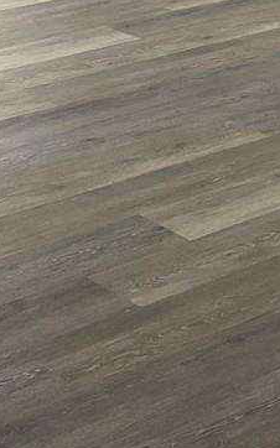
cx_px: 213
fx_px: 1662
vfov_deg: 14.6
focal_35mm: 136
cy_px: -171
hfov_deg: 9.6
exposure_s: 1/60
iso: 50
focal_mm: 3
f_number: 1.8
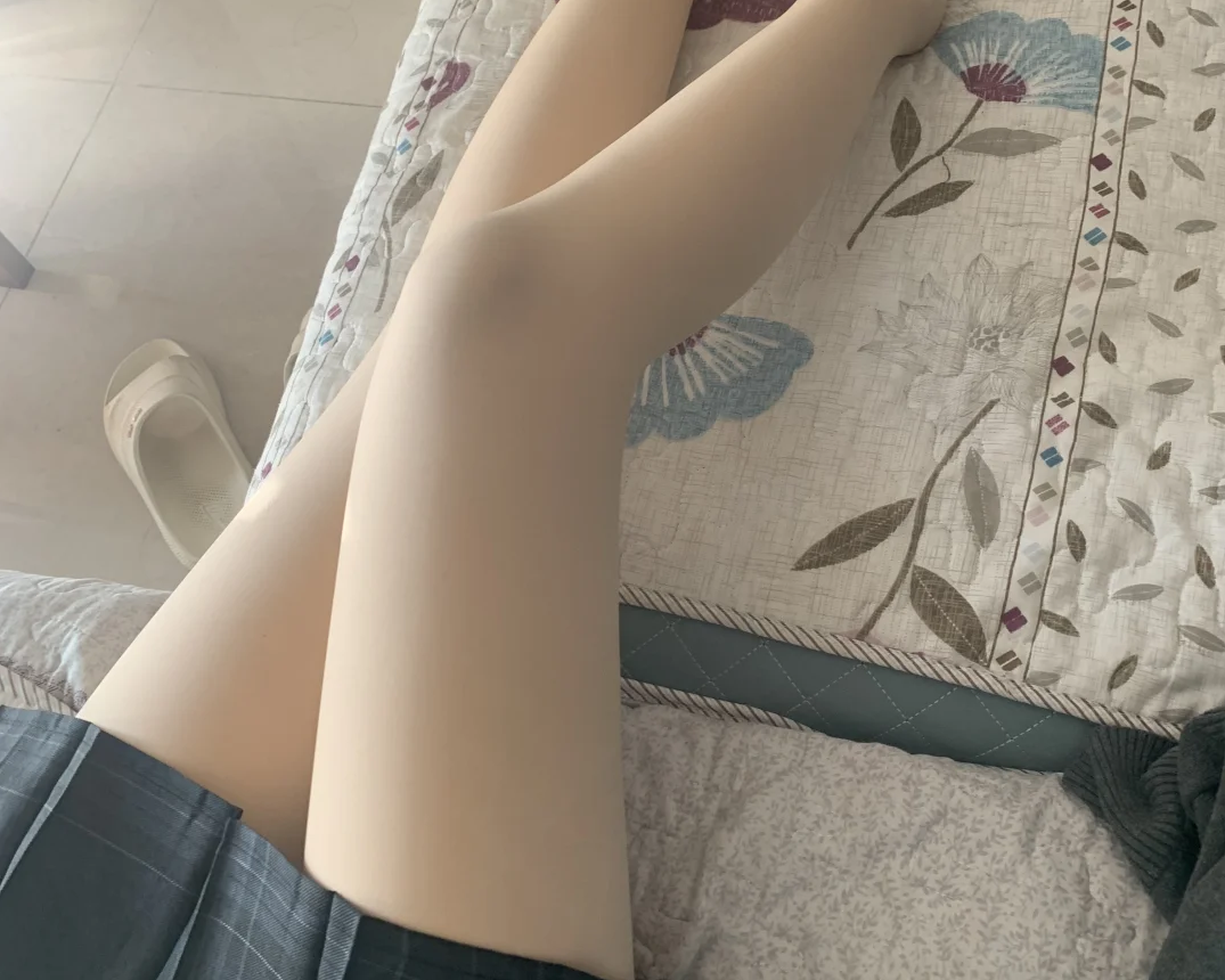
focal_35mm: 34
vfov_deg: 43.2
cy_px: 397
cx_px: 611
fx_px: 1233
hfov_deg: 52.8
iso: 80
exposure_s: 1/121
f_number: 1.8
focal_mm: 4.25
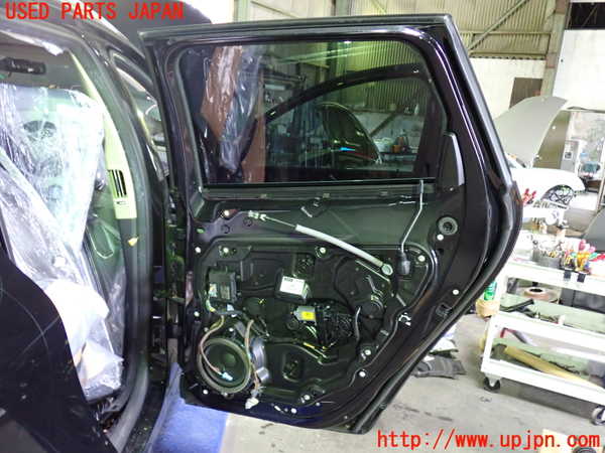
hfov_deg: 60.0
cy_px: 226
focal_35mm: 30
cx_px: 302
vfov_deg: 46.8
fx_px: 524
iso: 800
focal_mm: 5.4
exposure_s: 1/25
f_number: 2.3
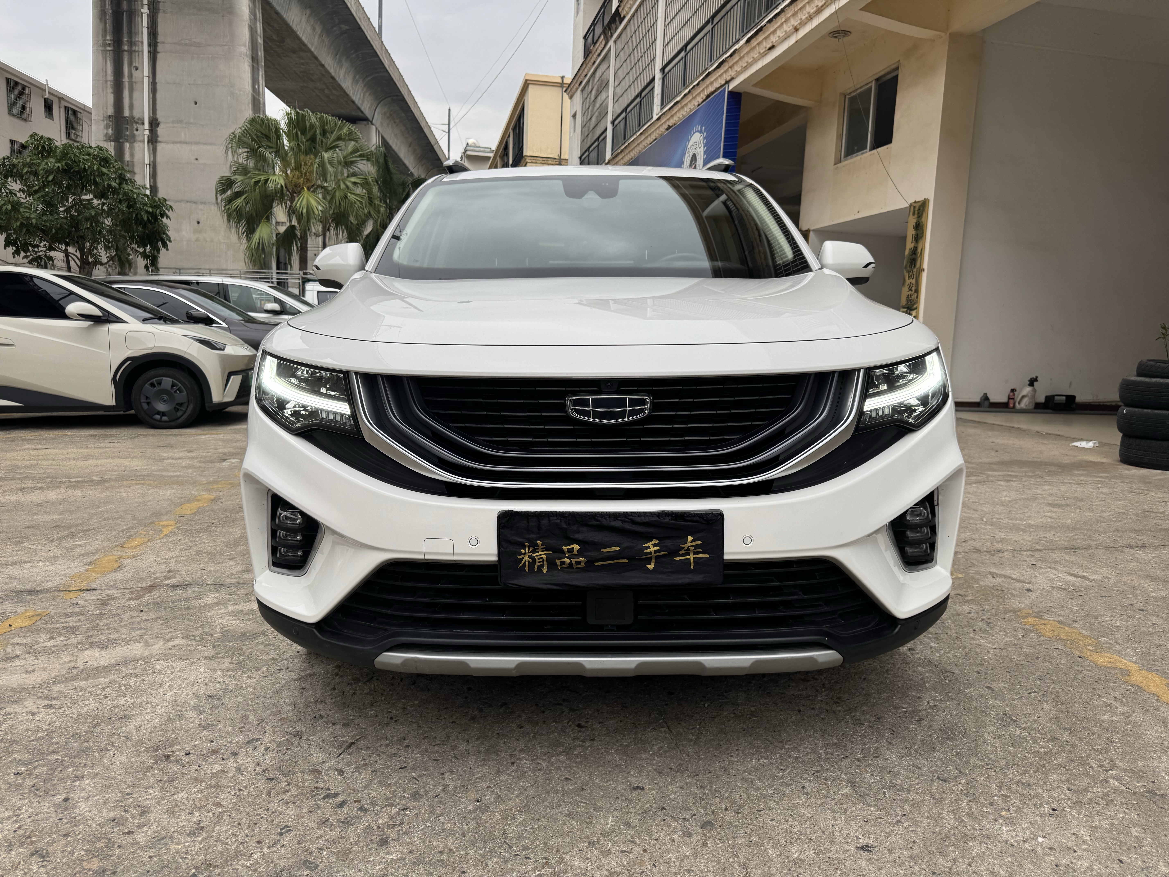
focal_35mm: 24
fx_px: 810
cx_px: 584
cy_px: 438
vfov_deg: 56.8
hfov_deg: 71.6
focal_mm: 6.76
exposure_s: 1/404
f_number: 1.78
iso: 80
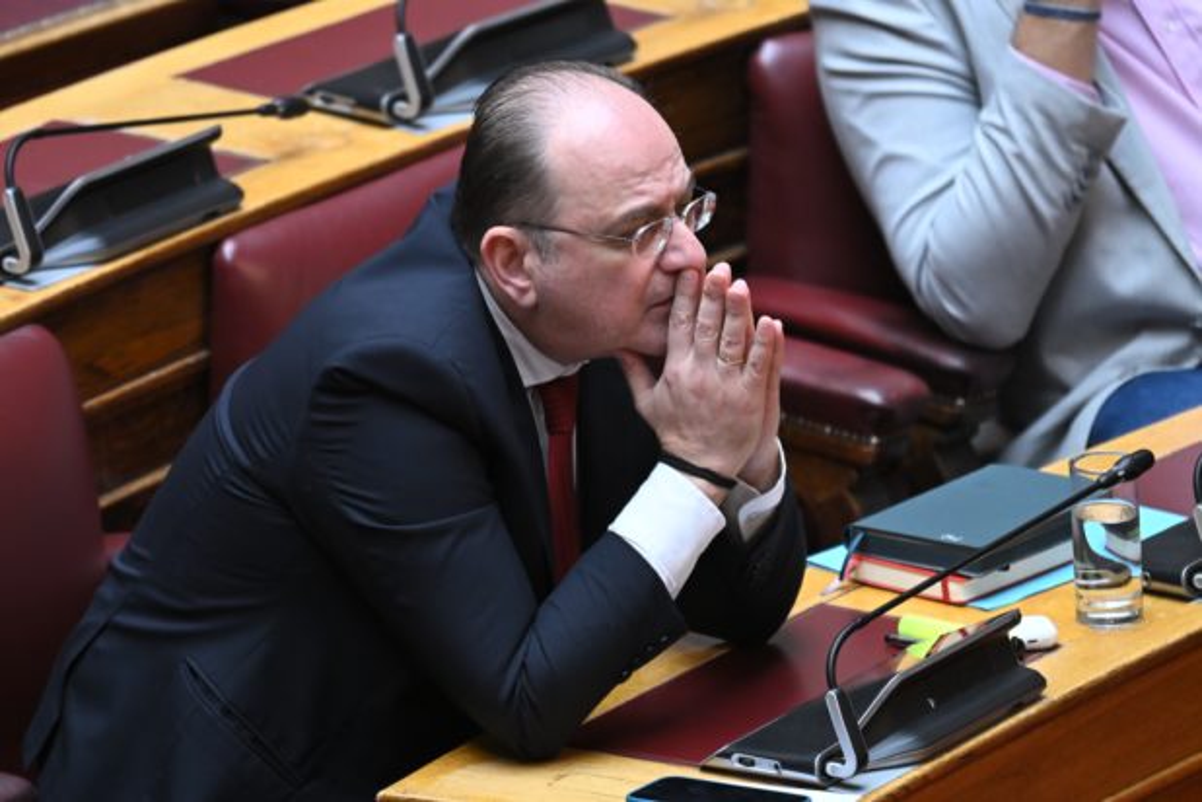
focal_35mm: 600
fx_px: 20032
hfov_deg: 3.4
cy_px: 401
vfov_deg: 2.3
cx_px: 601
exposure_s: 1/250
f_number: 6.3
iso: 4000
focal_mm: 600
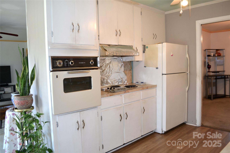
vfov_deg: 47.9
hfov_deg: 67.4
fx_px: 172
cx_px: 115
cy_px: 76
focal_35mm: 27
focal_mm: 18
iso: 640
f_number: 3.5
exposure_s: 1/60
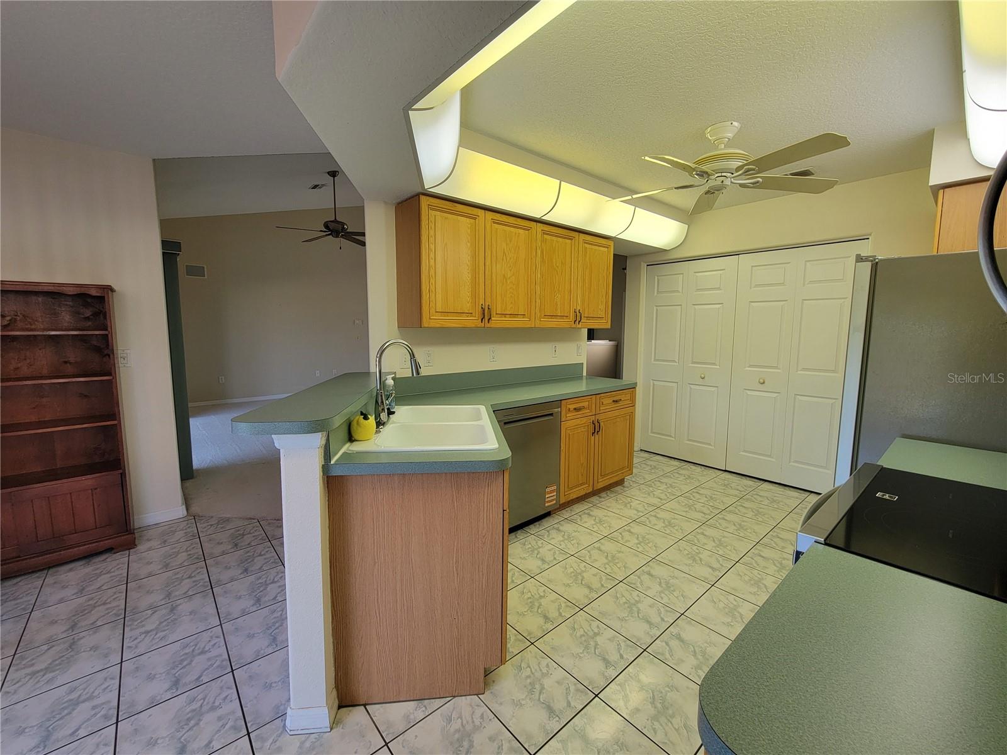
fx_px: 378
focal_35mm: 13
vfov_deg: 89.9
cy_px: 378
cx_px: 504
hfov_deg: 106.2
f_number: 2.2
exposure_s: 1/60
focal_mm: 2.2
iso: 64
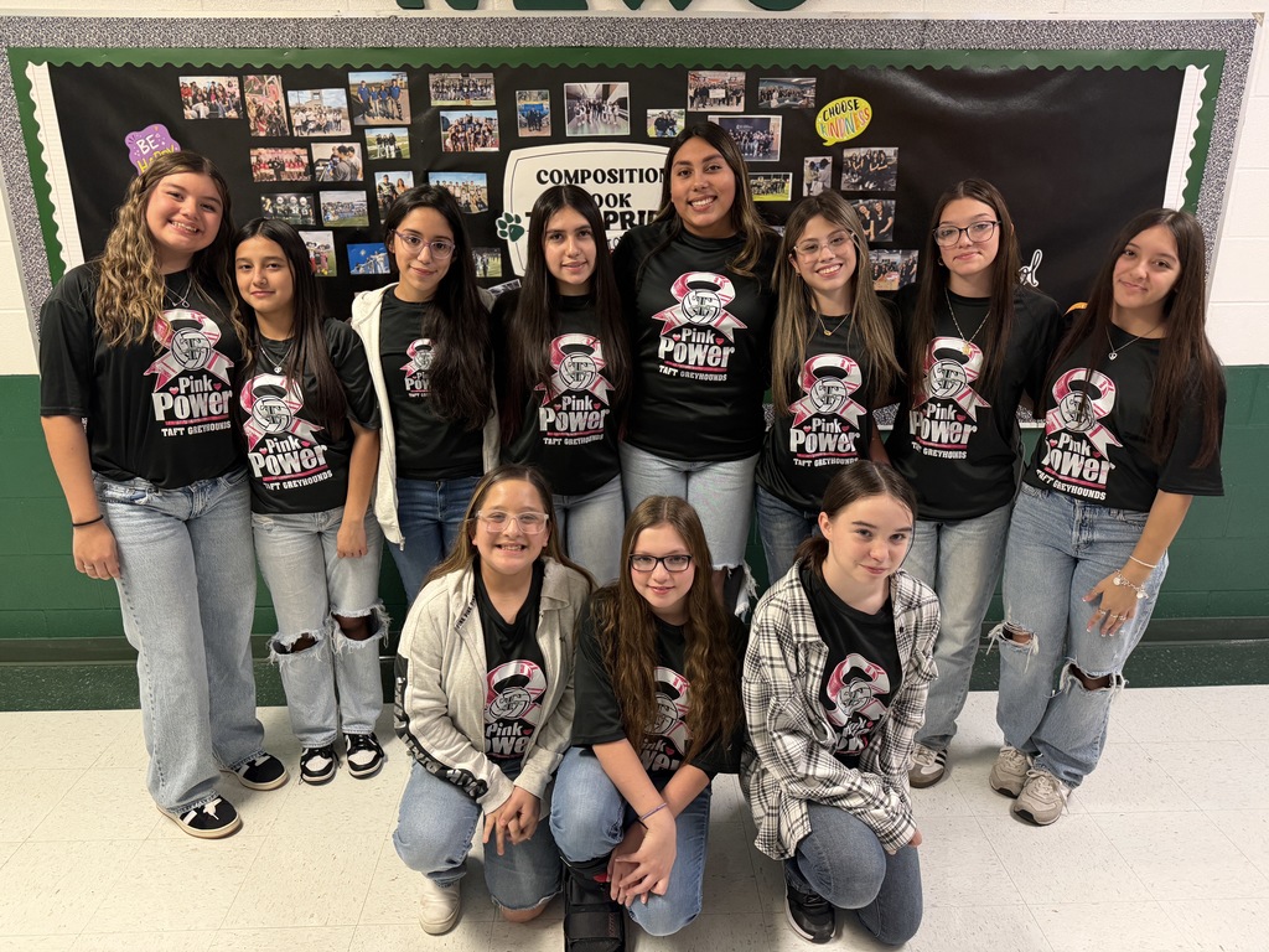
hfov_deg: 71.6
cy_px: 476
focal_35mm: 24
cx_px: 634
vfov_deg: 56.8
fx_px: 880
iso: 320
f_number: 1.78
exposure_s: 1/60
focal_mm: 6.76
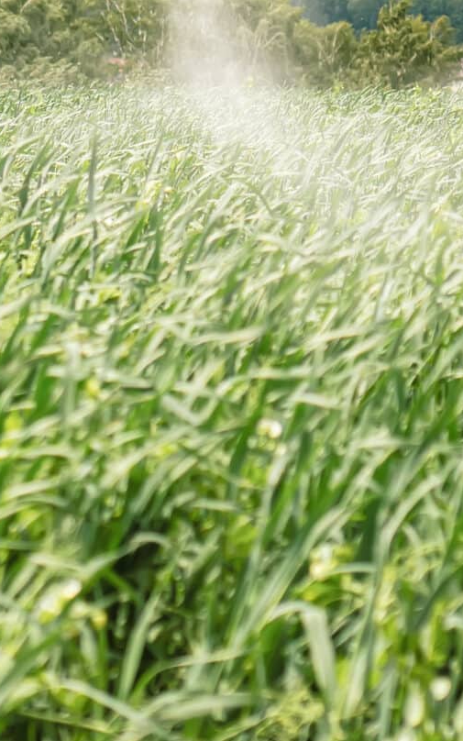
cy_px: 19
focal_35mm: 339
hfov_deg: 3.9
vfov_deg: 6.2
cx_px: 2
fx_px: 6844
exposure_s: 1/160
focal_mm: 70
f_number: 7.1
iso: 100
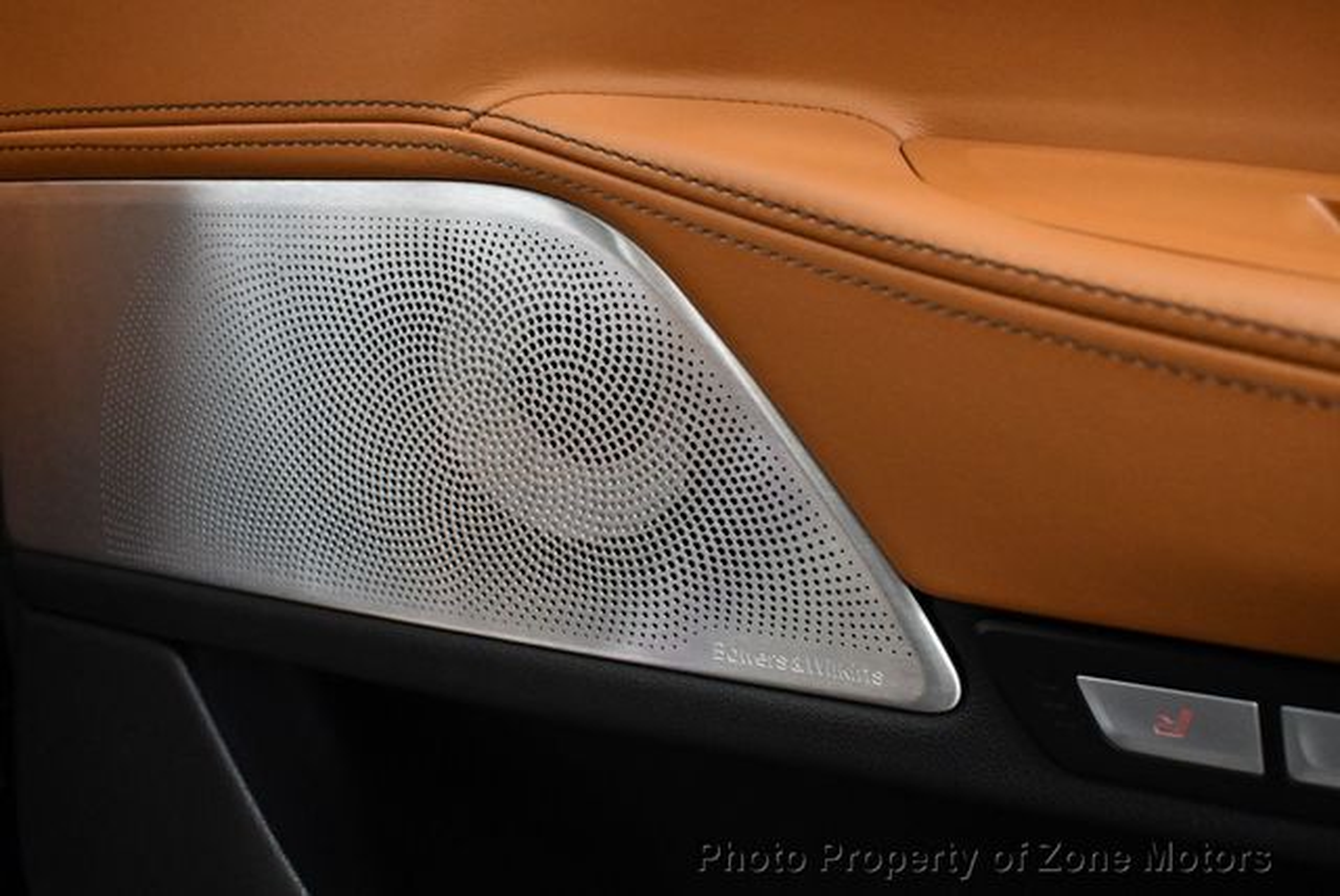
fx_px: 1341
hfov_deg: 53.1
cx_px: 670
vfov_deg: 36.9
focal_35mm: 36
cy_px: 448
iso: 3200
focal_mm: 18
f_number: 3.5
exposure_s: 1/125
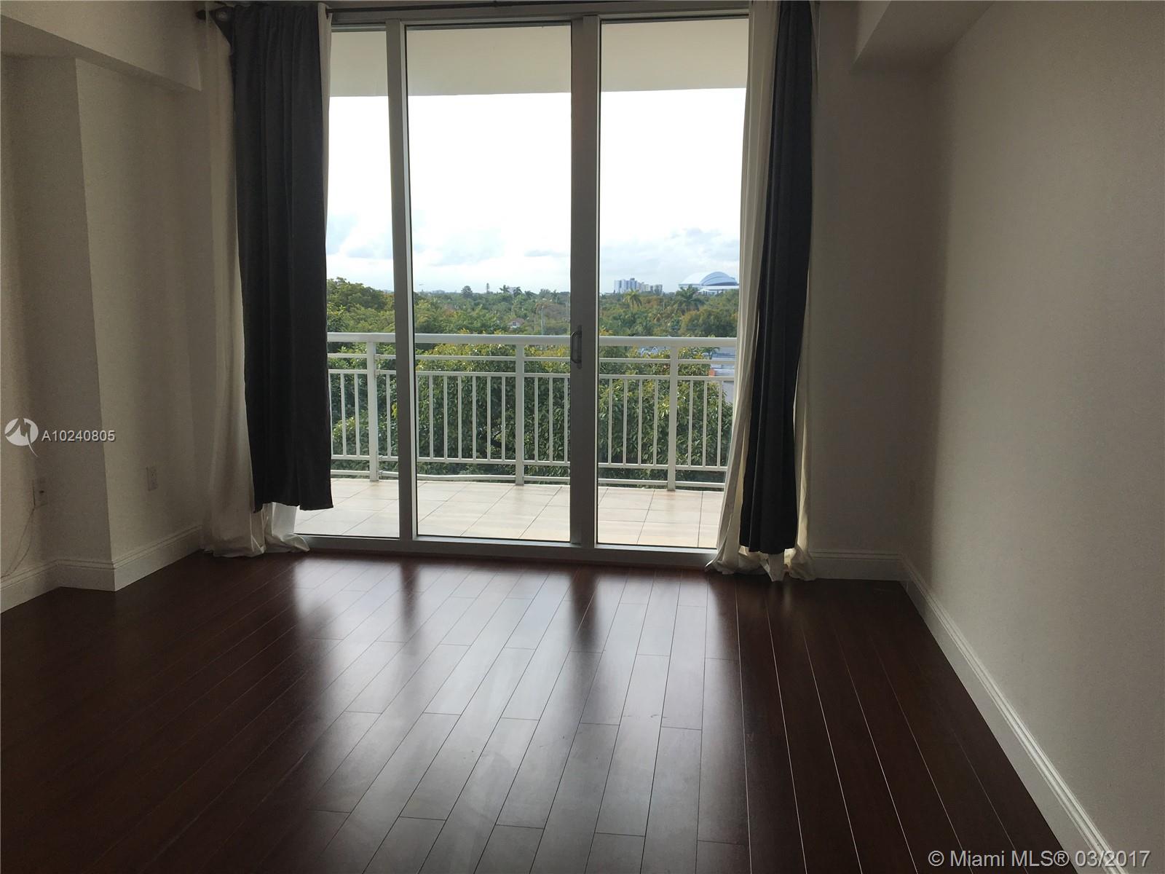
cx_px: 582
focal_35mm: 29
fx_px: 976
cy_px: 437
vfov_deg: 48.2
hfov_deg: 61.7
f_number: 2.2
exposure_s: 1/252
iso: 25
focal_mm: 4.15
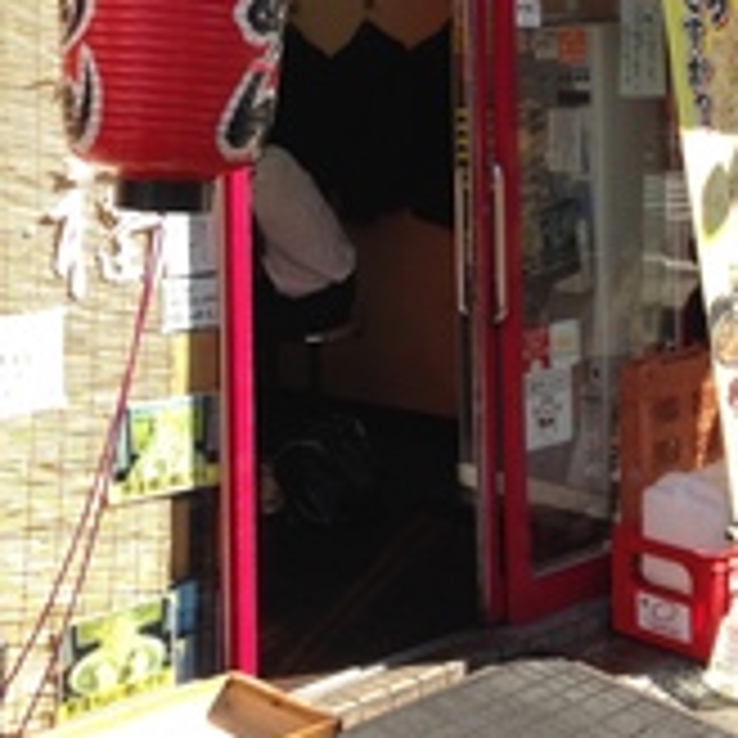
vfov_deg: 23.6
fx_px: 1713
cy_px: 54
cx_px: 432
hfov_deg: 24.3
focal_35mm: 71
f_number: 2.4
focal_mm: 4.12
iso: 50
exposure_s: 1/398
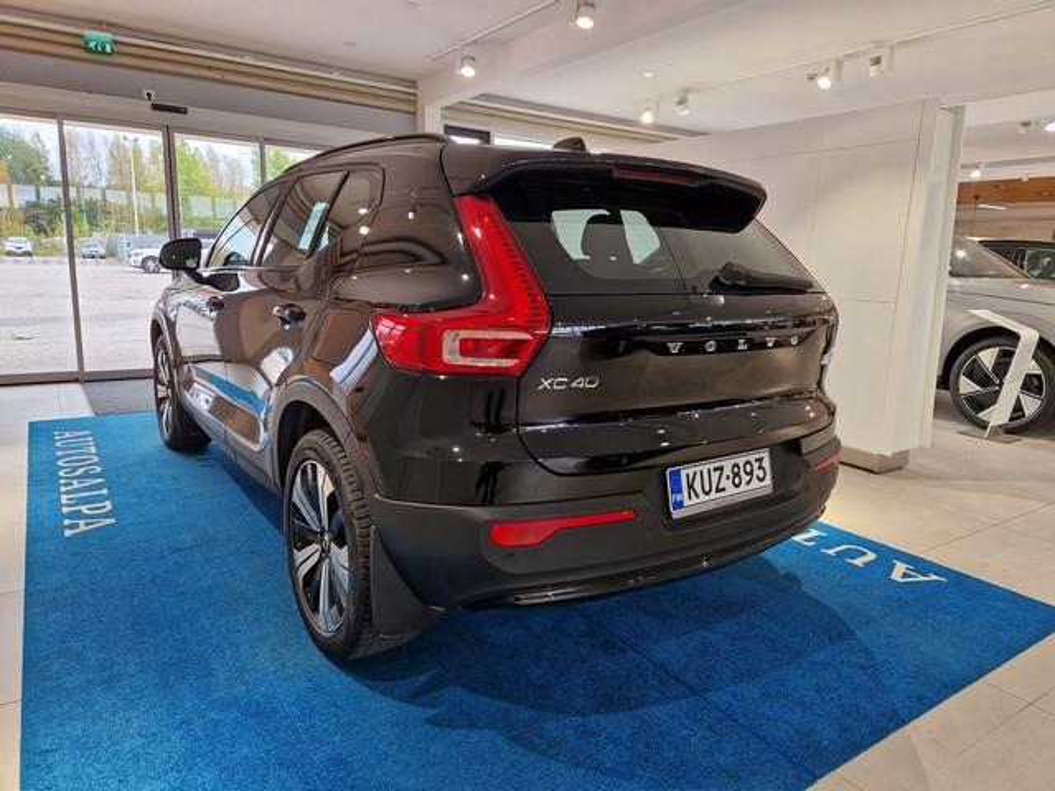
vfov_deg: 58.9
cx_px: 528
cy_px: 396
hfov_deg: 73.9
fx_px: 701
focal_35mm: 23
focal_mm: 5.4
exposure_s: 1/180
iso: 125
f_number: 1.8
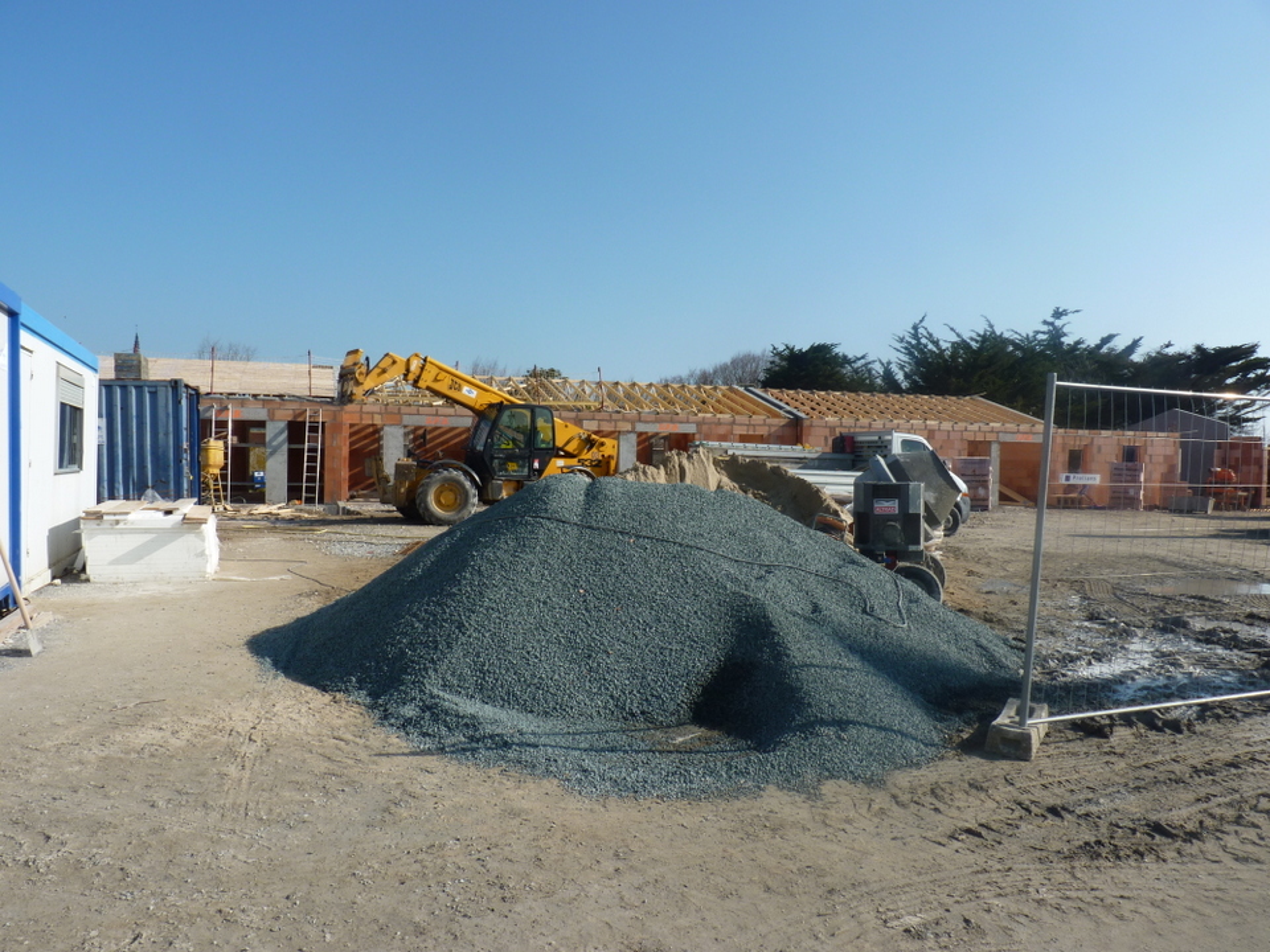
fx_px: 991
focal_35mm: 27
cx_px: 635
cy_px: 476
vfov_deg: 51.4
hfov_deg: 65.3
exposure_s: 1/320
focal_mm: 4.8
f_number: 5.6
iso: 80
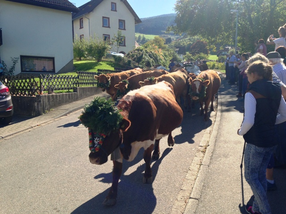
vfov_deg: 42.9
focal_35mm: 33
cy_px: 107
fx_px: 273
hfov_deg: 55.4
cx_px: 143
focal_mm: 4.12
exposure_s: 1/786
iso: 50
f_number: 2.4
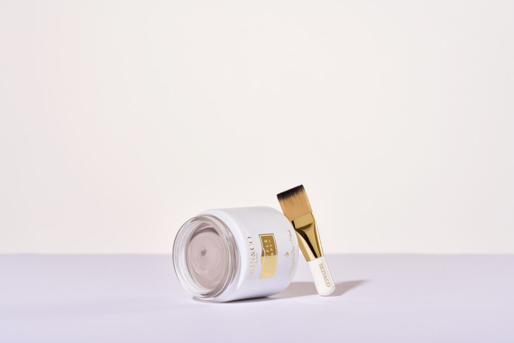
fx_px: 1499
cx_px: 257
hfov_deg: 19.5
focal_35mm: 105
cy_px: 172
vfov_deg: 13.0
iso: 400
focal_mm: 105
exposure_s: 1/160
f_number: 13
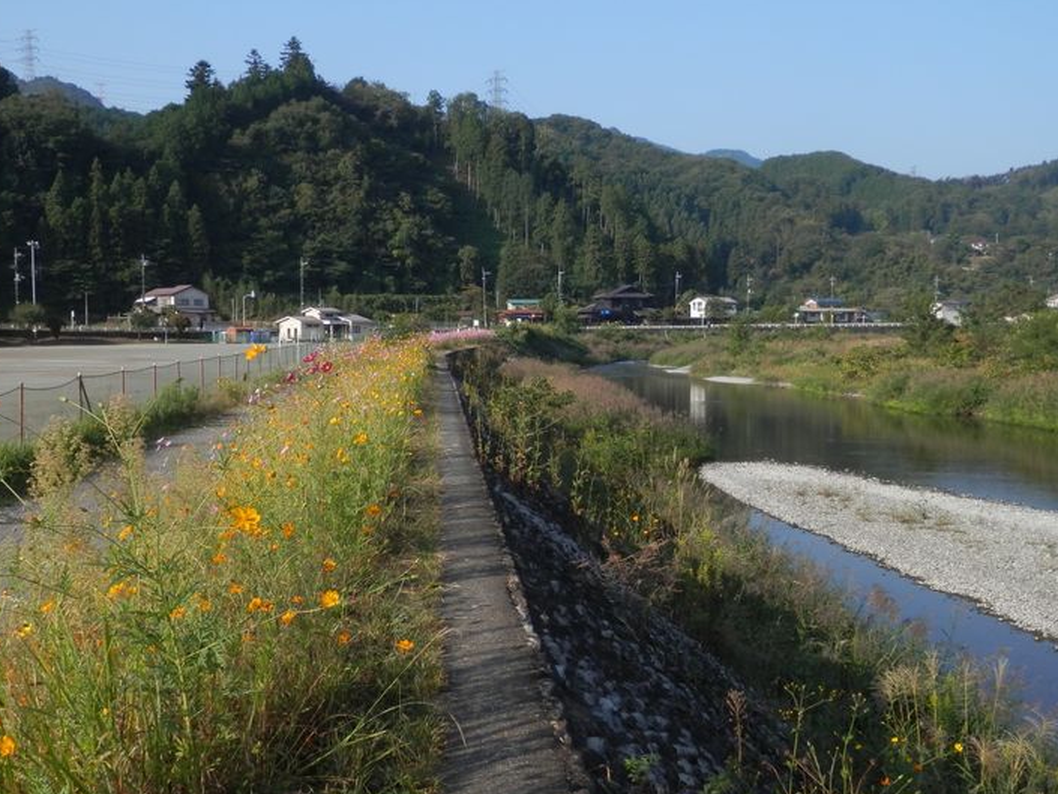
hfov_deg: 44.8
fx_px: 1284
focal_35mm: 42
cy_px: 419
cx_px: 530
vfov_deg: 34.4
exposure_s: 1/640
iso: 80
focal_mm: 6.6
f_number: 3.6
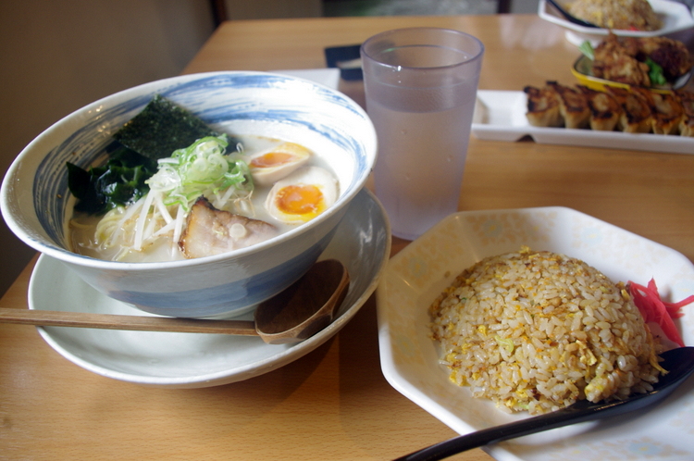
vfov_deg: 43.5
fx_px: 578
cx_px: 347
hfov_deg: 62.0
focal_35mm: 30
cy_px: 230
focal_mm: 20
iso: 400
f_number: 5
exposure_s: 1/20
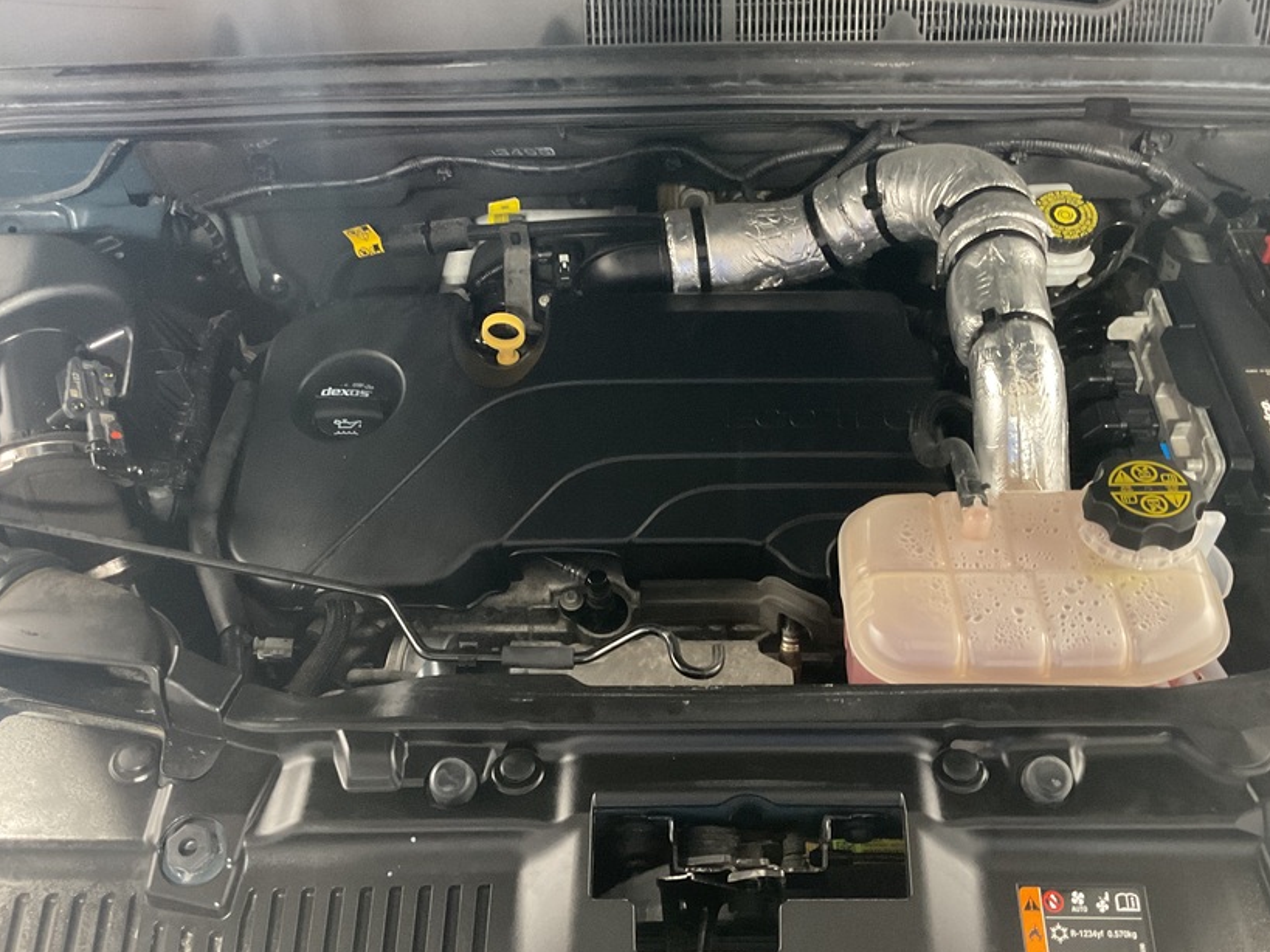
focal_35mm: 34
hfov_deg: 53.9
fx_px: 1247
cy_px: 550
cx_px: 682
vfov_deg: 41.7
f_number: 1.8
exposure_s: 1/30
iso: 400
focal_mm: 3
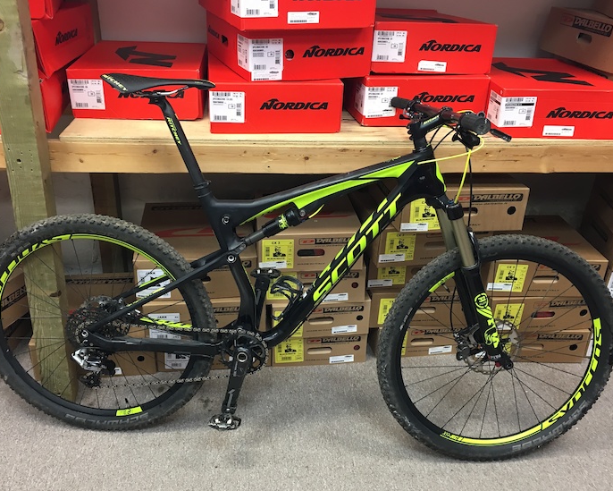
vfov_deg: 44.5
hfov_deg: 54.2
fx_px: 599
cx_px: 303
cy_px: 261
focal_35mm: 33
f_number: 2.2
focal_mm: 4.15
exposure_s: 1/30
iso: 64
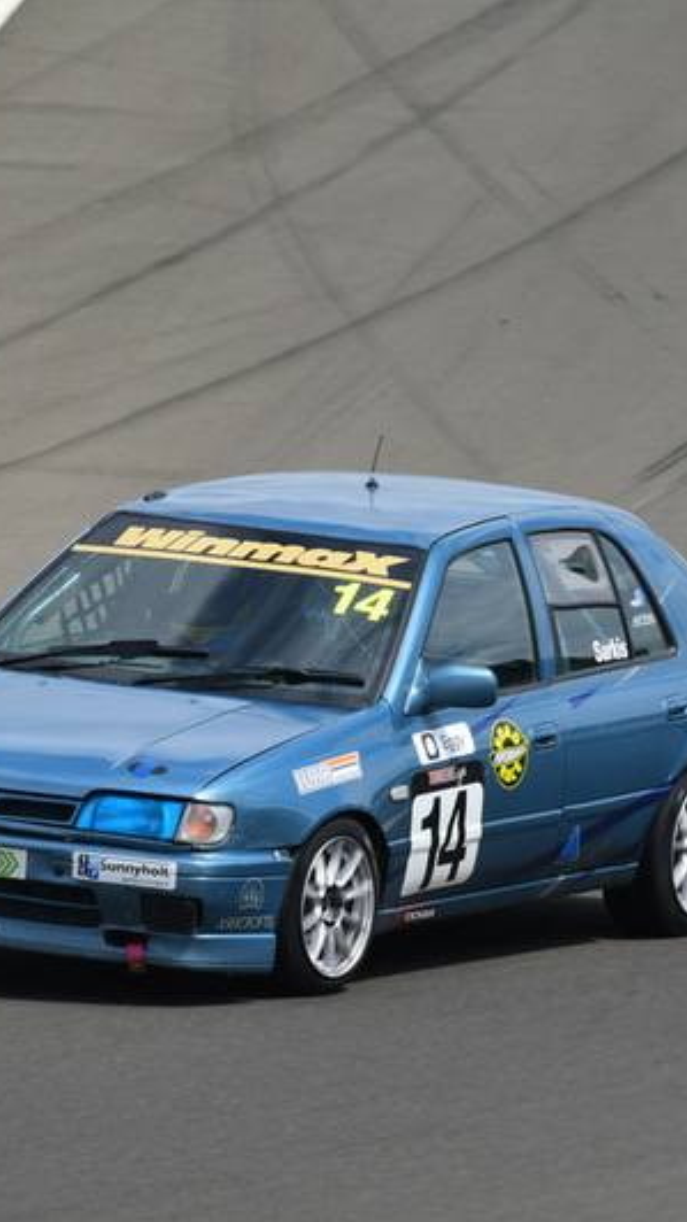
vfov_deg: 2.0
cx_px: 264
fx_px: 35257
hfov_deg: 1.1
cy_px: 611
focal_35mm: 1088
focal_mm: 460
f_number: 10
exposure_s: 1/640
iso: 320
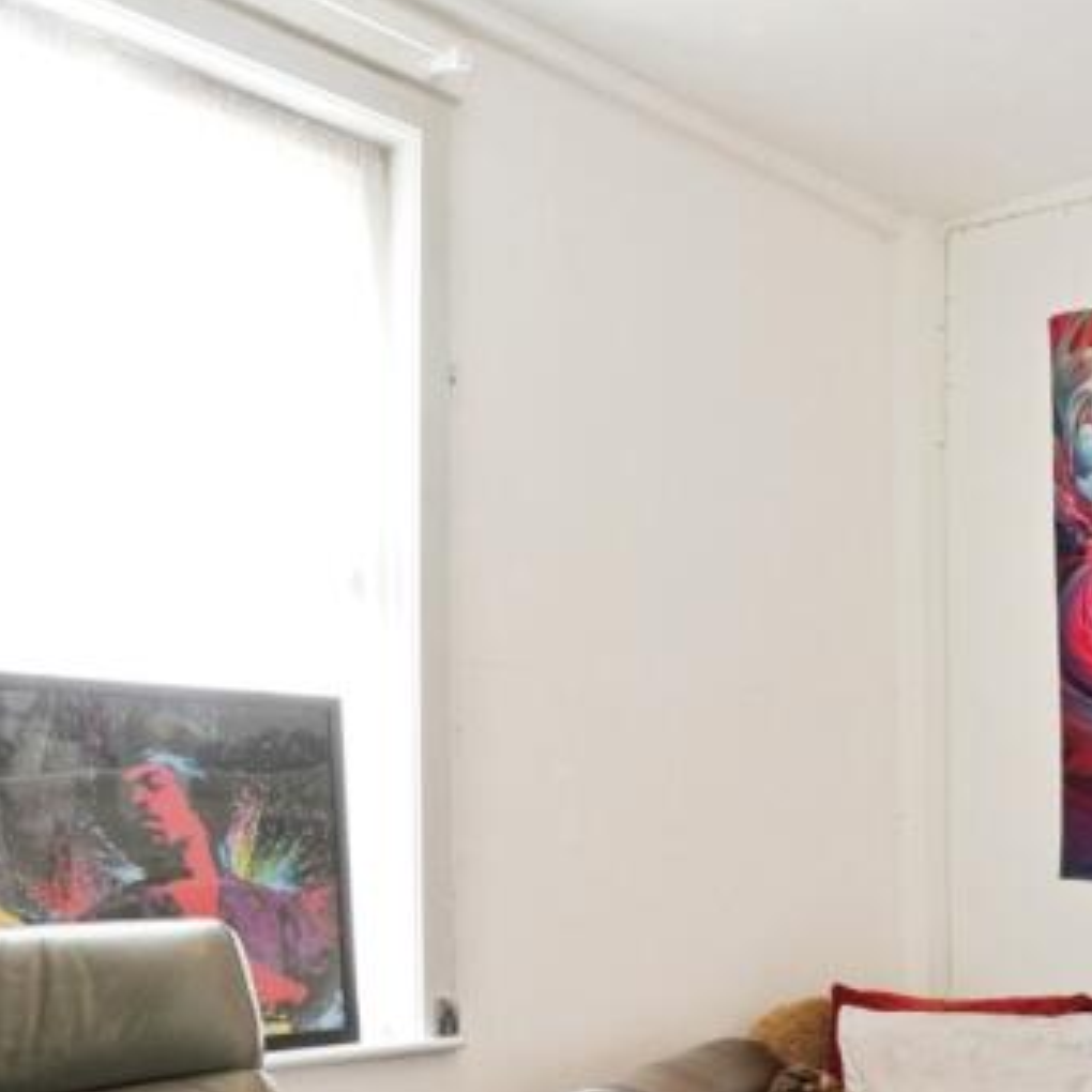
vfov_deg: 39.7
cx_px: 841
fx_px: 1463
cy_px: 829
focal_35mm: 41
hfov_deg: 39.6
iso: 2000
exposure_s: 1/40
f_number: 9
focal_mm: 16
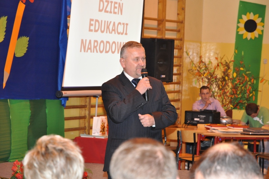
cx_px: 134
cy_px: 90
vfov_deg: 10.7
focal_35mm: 128
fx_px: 951
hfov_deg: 16.1
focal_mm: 85
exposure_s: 1/60
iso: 1000
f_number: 6.3
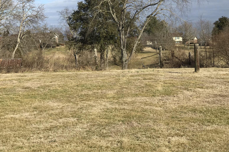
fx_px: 496
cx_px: 90
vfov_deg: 17.4
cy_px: 41
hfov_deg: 25.9
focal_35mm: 78
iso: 20
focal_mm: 6.6
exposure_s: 1/977
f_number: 2.8
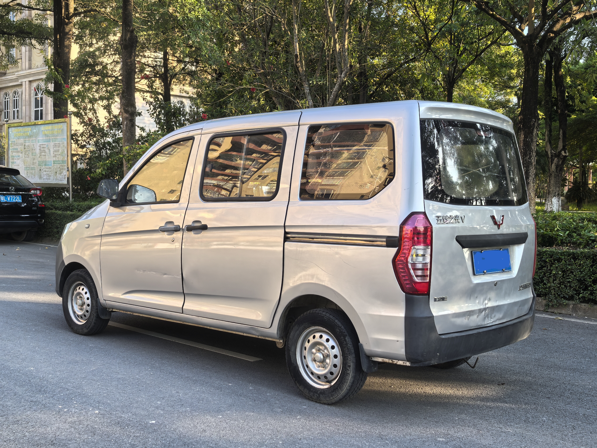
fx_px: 690
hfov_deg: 46.8
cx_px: 298
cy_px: 224
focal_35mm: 40
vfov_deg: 36.0
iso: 50
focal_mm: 5.75
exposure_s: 1/828
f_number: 2
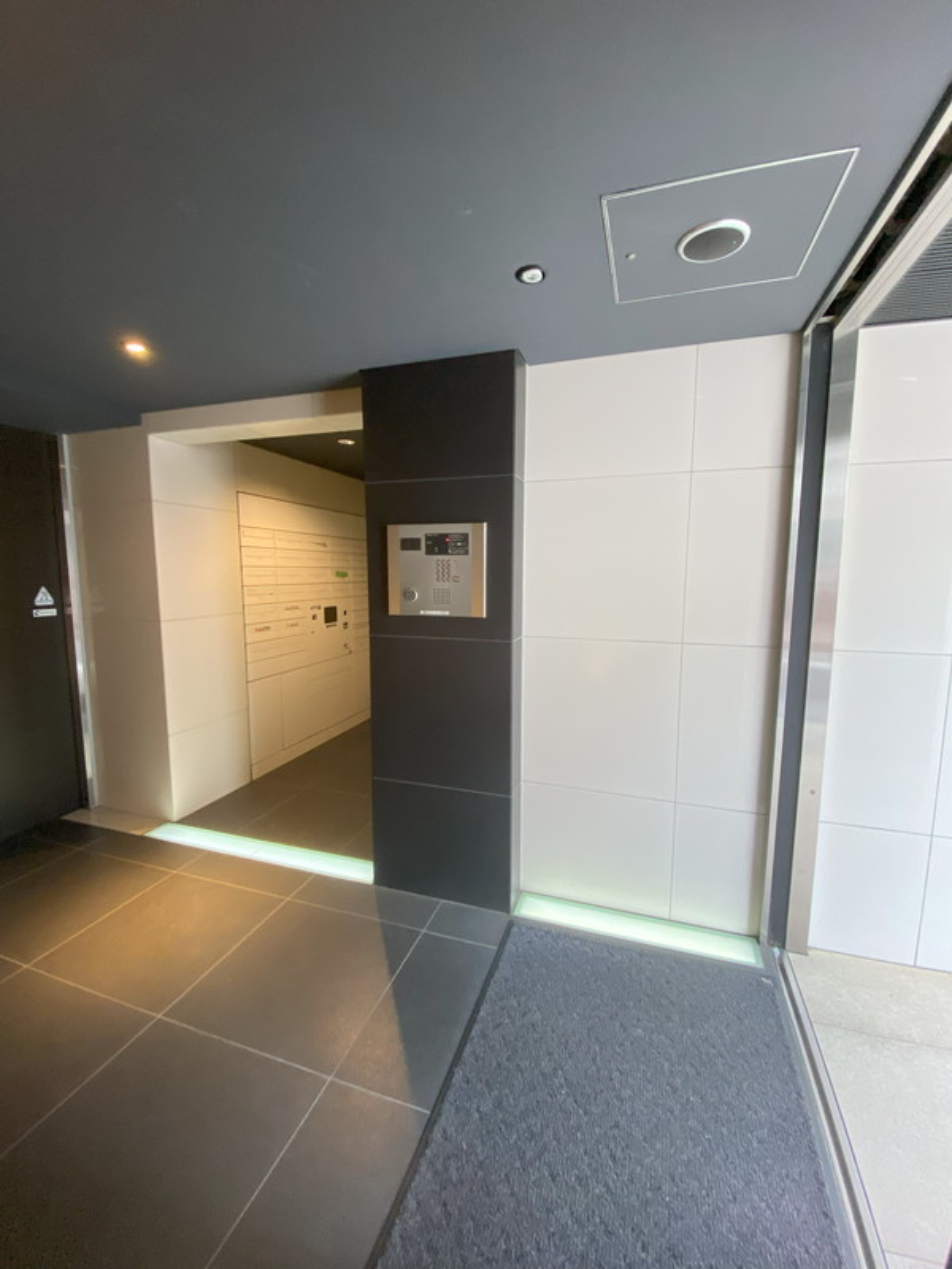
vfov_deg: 102.1
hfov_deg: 85.7
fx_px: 513
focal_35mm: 14
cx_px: 476
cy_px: 634
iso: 200
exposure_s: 1/50
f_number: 2.4
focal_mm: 1.54
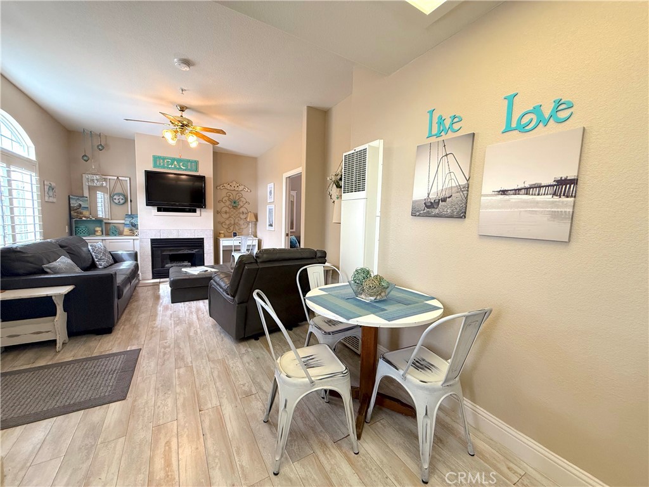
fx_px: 262
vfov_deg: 85.7
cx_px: 324
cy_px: 244
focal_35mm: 14
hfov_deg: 102.1
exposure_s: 1/120
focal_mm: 2.22
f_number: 2.2
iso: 200
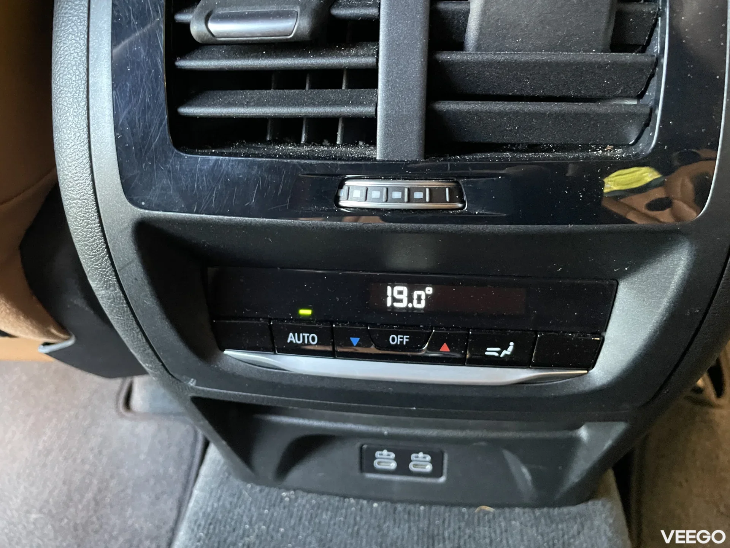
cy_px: 274
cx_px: 365
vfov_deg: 53.1
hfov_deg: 67.3
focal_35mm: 26
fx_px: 548
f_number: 1.6
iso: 800
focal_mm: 4.2
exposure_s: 1/25
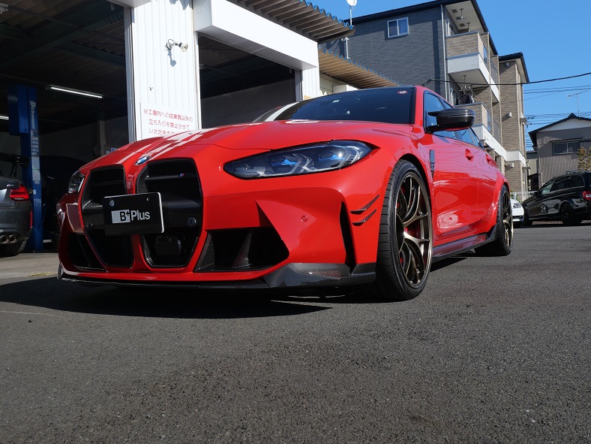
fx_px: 546
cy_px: 222
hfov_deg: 56.8
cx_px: 296
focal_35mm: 32
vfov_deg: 44.2
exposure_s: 1/400
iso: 200
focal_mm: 16
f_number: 7.1
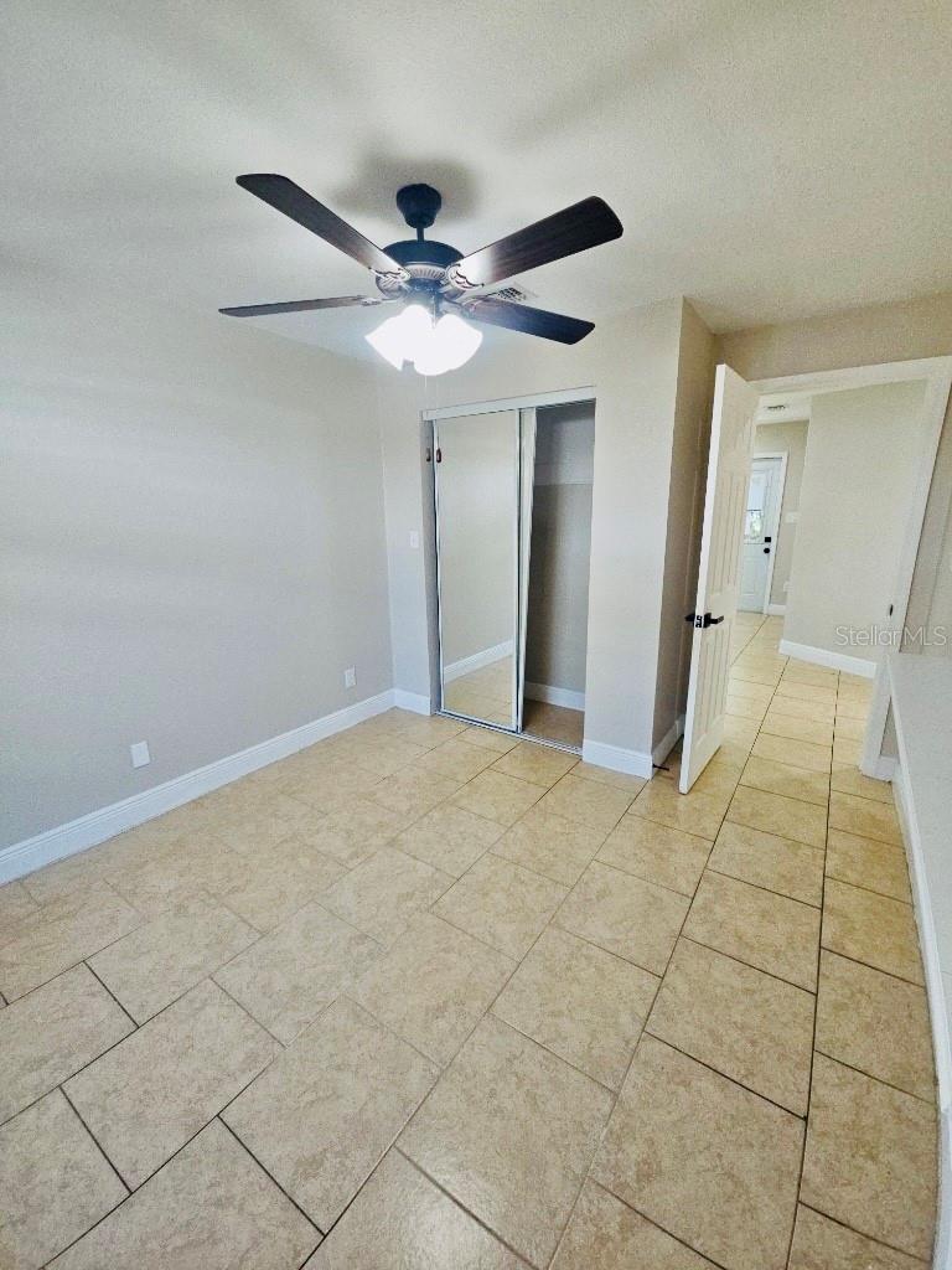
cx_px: 476
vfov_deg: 106.2
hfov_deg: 89.9
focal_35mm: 13
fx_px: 477
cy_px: 635
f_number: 2.2
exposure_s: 1/60.2
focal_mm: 2.2
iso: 135
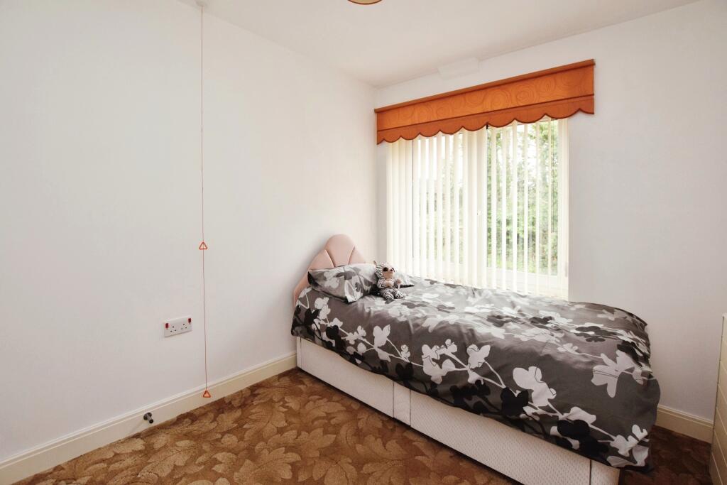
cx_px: 364
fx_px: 303
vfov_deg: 77.3
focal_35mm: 15
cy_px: 242
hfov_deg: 100.4
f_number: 5.6
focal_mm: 10
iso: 800
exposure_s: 1/125
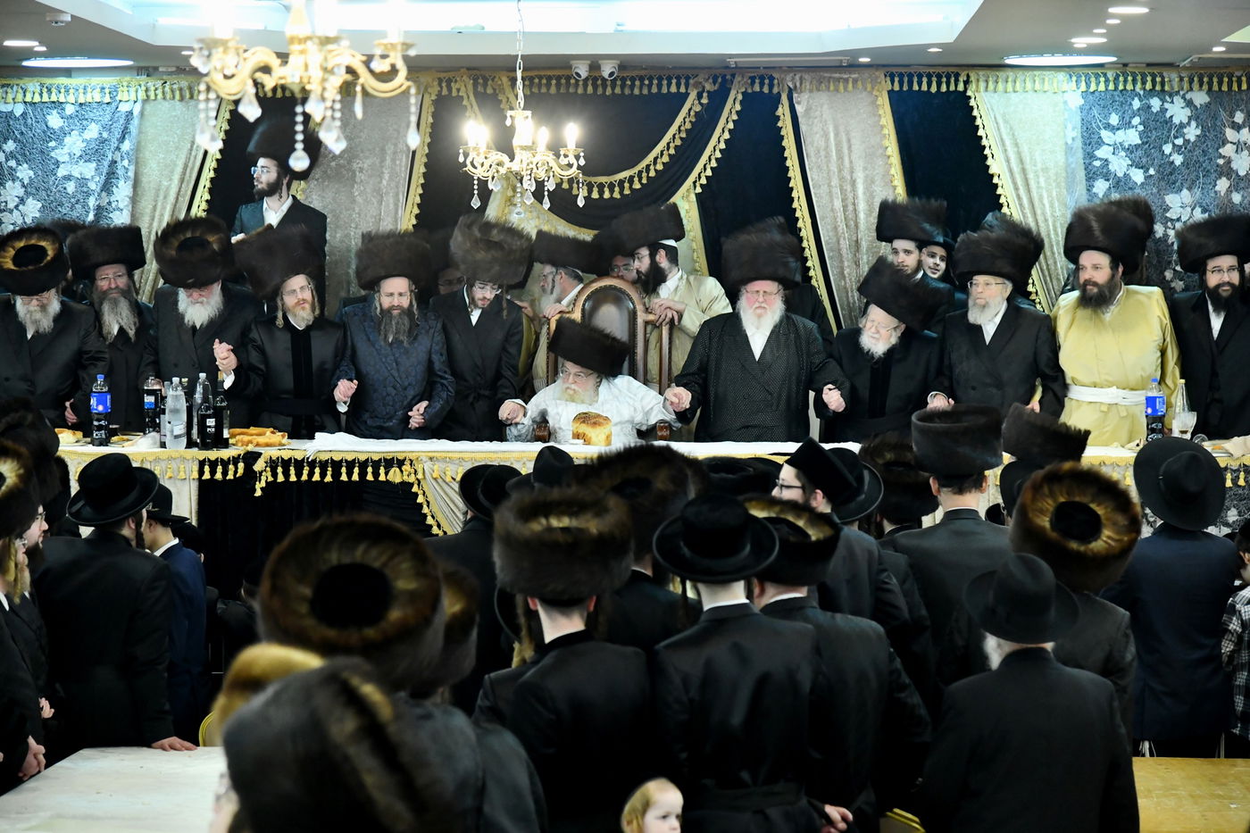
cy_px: 416
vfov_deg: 14.4
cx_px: 625
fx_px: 3298
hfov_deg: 21.5
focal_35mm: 95
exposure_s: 1/250
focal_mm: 95
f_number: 4.5
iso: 4000
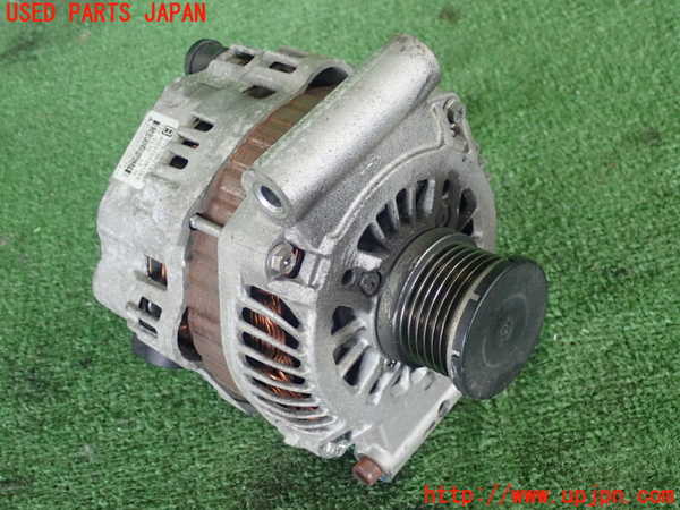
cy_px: 255
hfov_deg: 36.2
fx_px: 1041
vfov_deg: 27.5
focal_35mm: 53
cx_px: 340
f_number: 3.4
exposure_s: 1/80
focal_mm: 9.61
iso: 800
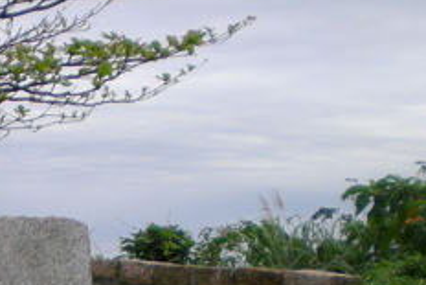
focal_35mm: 102
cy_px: 399
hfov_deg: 19.0
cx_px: -73
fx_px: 1208
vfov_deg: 12.9
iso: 50
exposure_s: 1/267
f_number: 3.1
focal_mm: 6.3
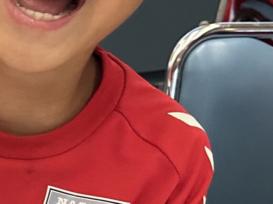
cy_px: 128
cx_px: -182
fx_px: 914
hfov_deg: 15.2
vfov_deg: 12.8
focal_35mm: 116
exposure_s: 1/60
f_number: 1.5
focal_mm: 5.7
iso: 250
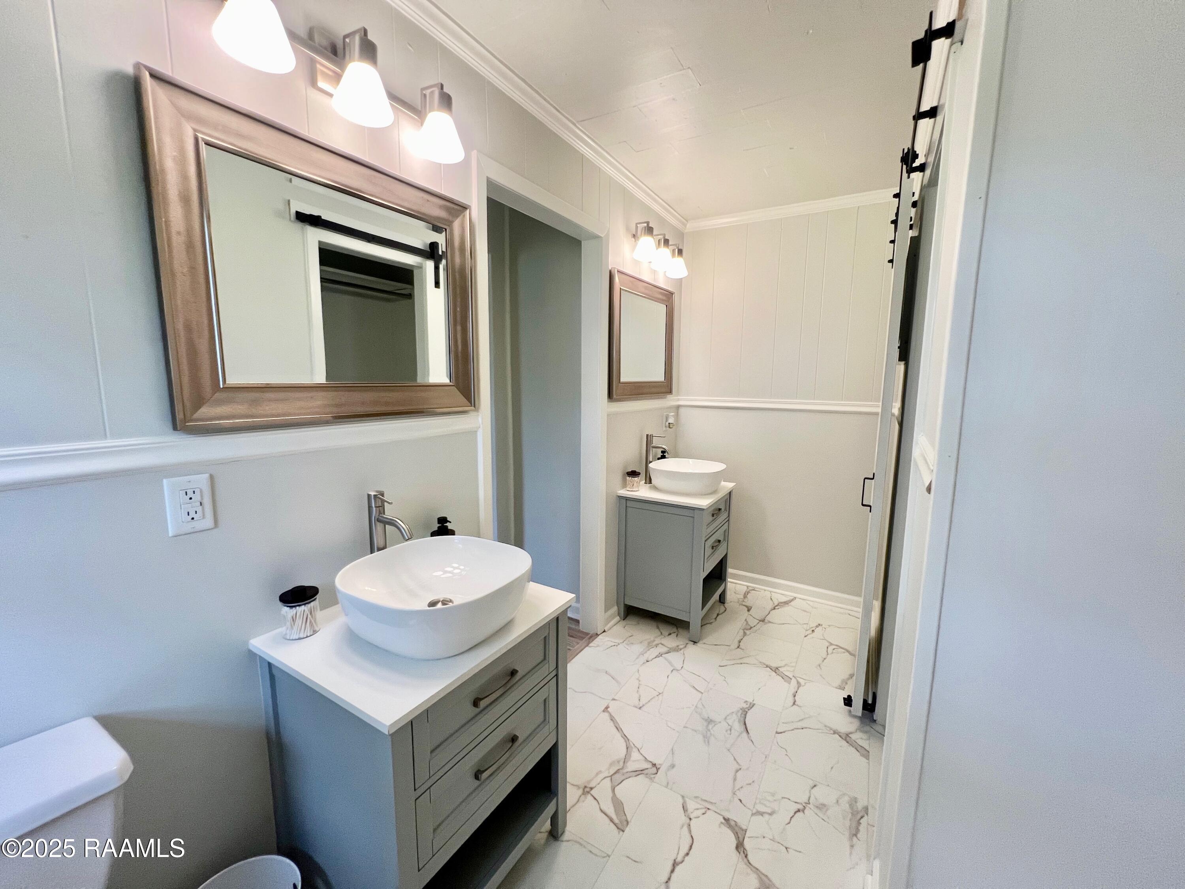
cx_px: 592
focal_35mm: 13
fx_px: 445
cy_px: 444
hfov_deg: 106.2
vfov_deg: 89.9
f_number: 1.8
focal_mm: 1.57
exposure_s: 1/120
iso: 200
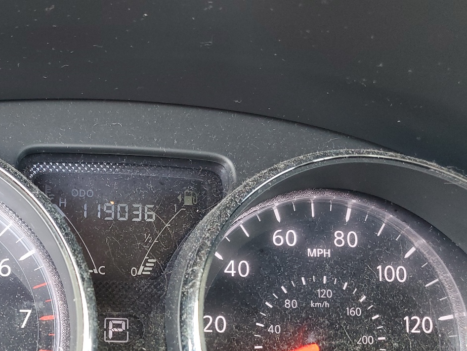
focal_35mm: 44
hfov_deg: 41.2
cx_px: 95
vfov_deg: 31.7
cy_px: 297
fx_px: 594
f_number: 1.5
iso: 116
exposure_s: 1/60.2
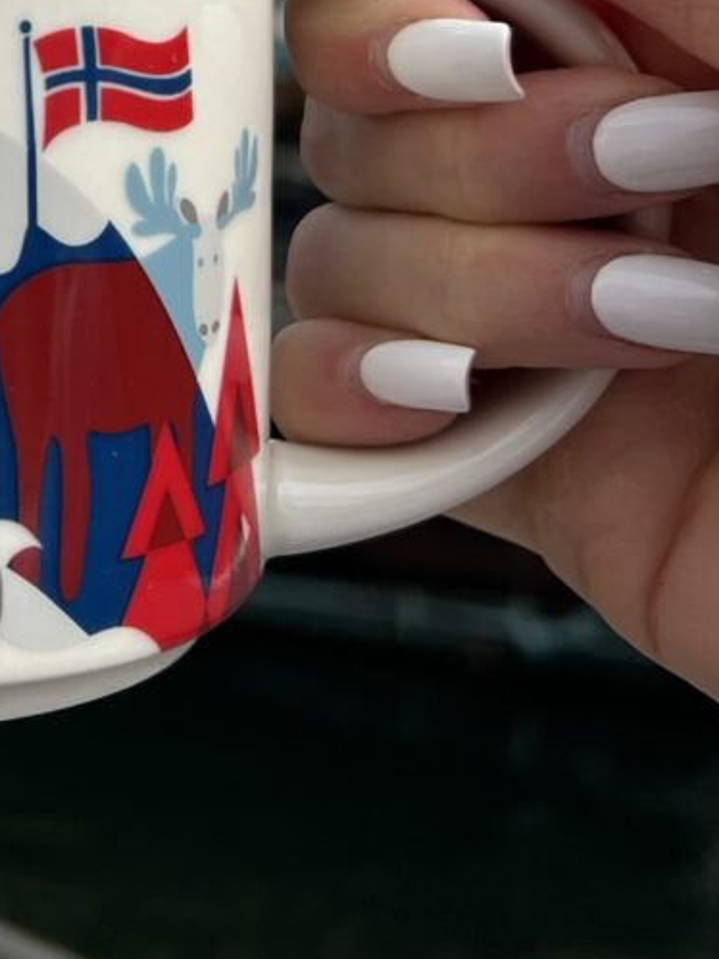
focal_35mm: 80
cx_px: -283
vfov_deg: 22.4
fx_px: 2216
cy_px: -213
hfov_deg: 17.1
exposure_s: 1/6211
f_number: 1.5
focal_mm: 5.7
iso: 50
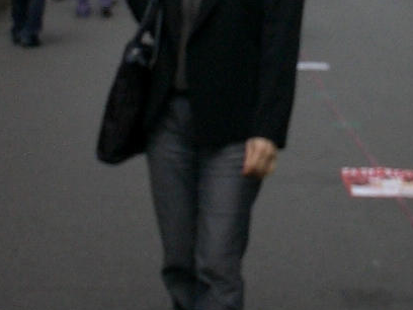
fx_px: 1384
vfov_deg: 12.4
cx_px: 329
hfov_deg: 16.8
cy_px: -83
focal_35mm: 116
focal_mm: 5.6
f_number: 3.5
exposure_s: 1/1000
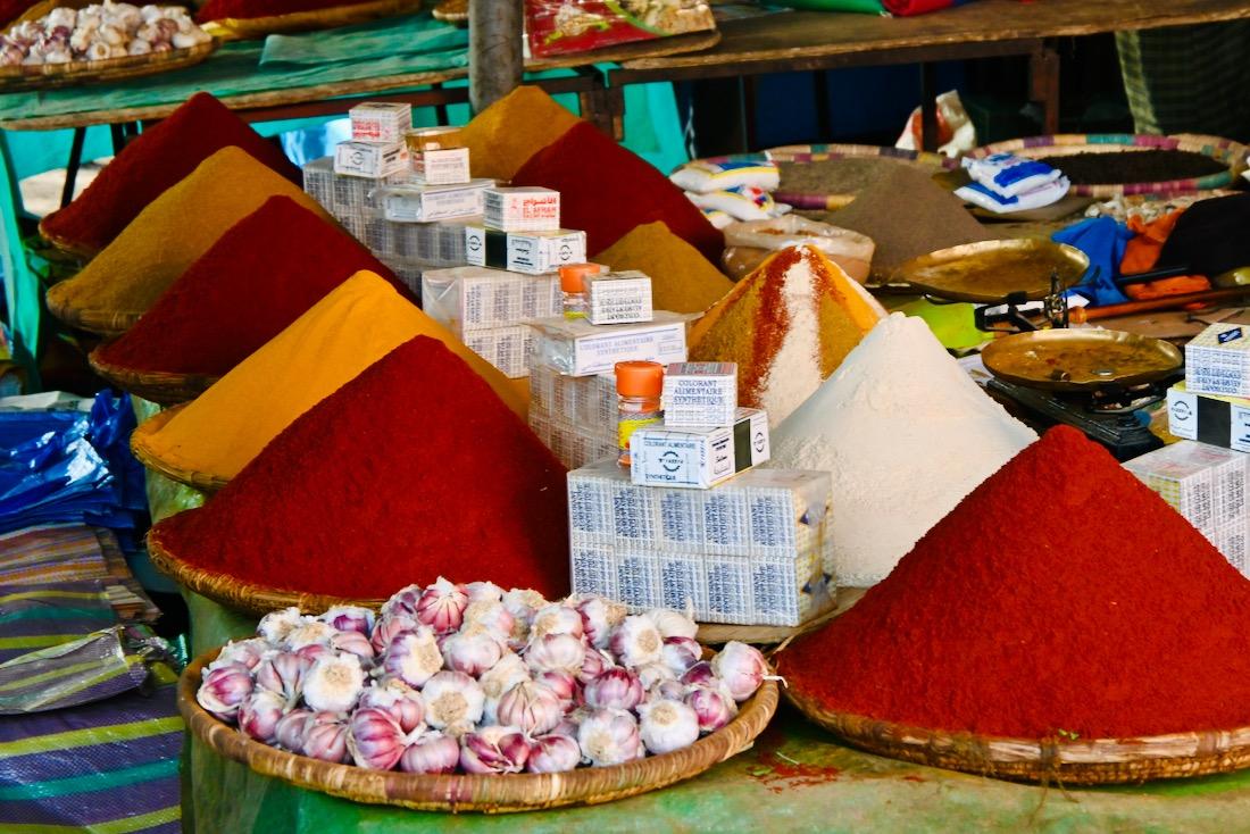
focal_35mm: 72
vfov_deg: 18.9
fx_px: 2501
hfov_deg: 28.1
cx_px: 625
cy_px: 417
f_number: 6
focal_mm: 48
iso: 800
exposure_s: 1/125
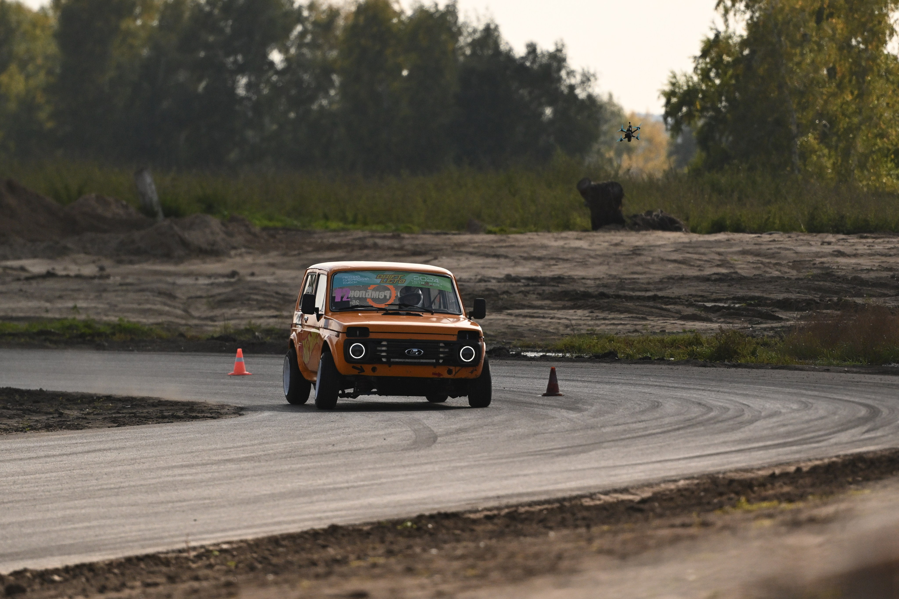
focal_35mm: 300
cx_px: 450
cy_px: 300
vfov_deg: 4.6
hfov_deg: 6.9
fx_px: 7490
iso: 1000
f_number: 2.8
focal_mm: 200
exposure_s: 1/20000
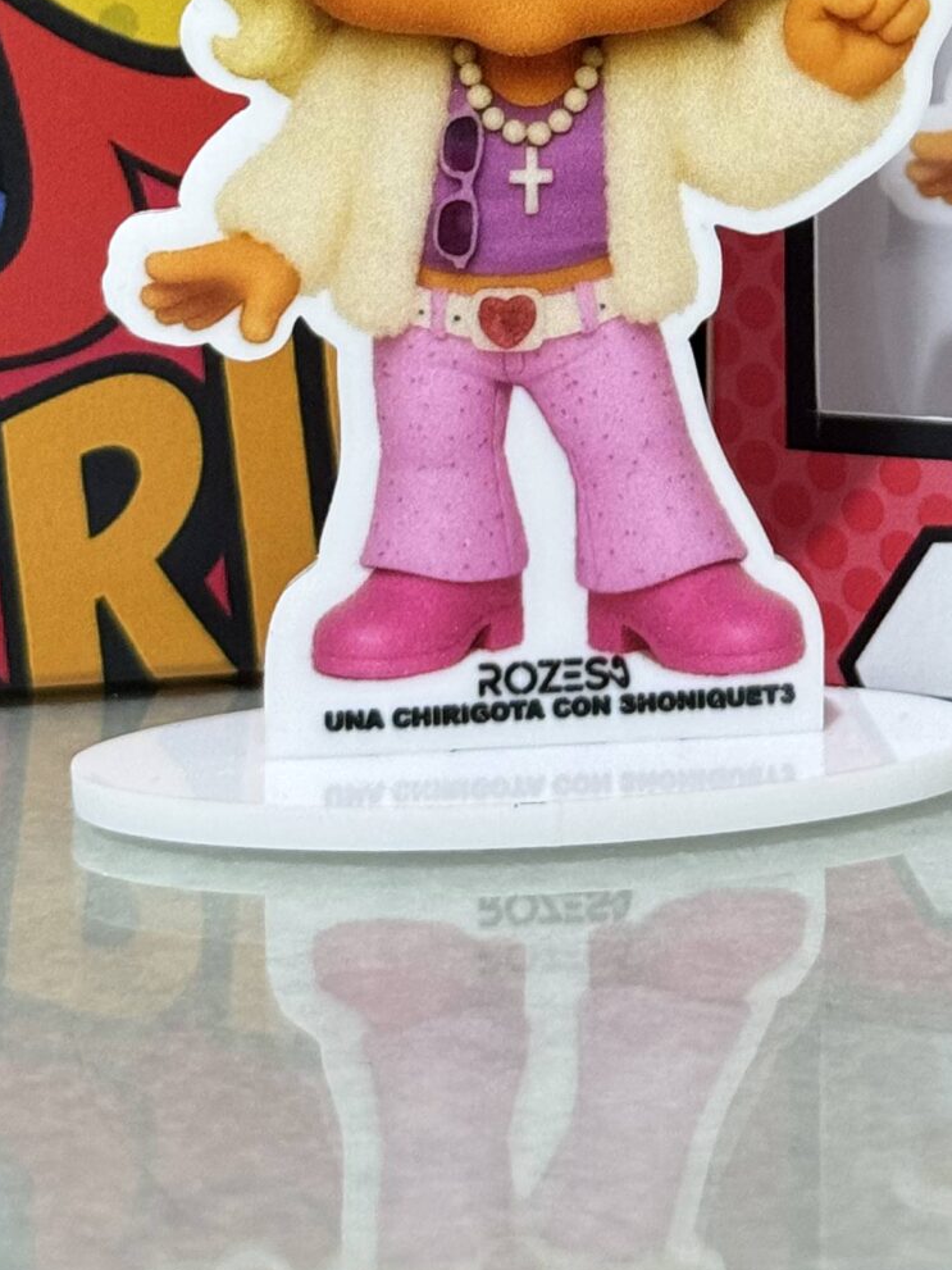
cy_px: -322
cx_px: 737
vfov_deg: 15.2
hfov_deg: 11.9
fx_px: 4548
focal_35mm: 124
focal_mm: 6.76
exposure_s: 1/40
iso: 500
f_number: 1.78
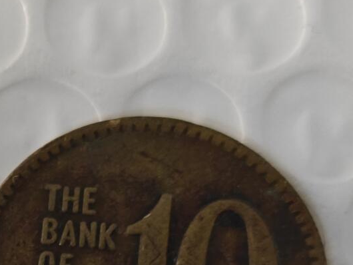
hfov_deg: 10.0
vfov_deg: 7.5
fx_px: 2020
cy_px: 310
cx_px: 154
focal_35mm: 198
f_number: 1.9
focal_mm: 8.7
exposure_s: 1/60
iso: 640
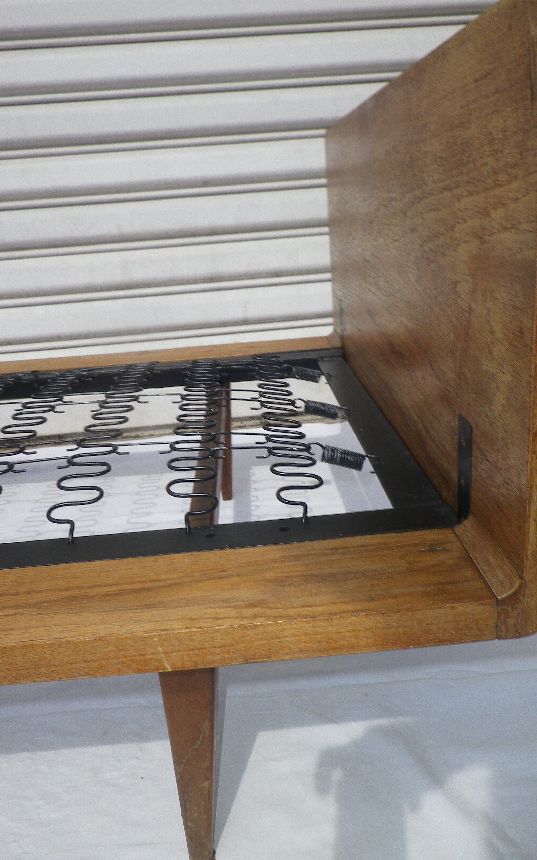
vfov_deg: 62.9
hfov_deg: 41.8
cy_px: 429
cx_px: 261
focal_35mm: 30
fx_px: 703
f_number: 8.3
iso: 80
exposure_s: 1/250
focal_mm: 5
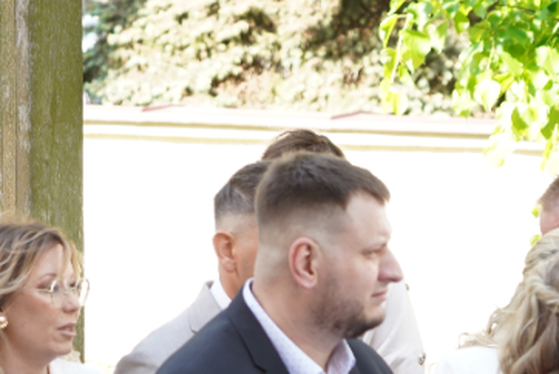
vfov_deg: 5.2
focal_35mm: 262
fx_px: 4071
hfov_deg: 7.8
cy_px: 653
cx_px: 29
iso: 160
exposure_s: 1/100
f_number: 4.5
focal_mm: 73
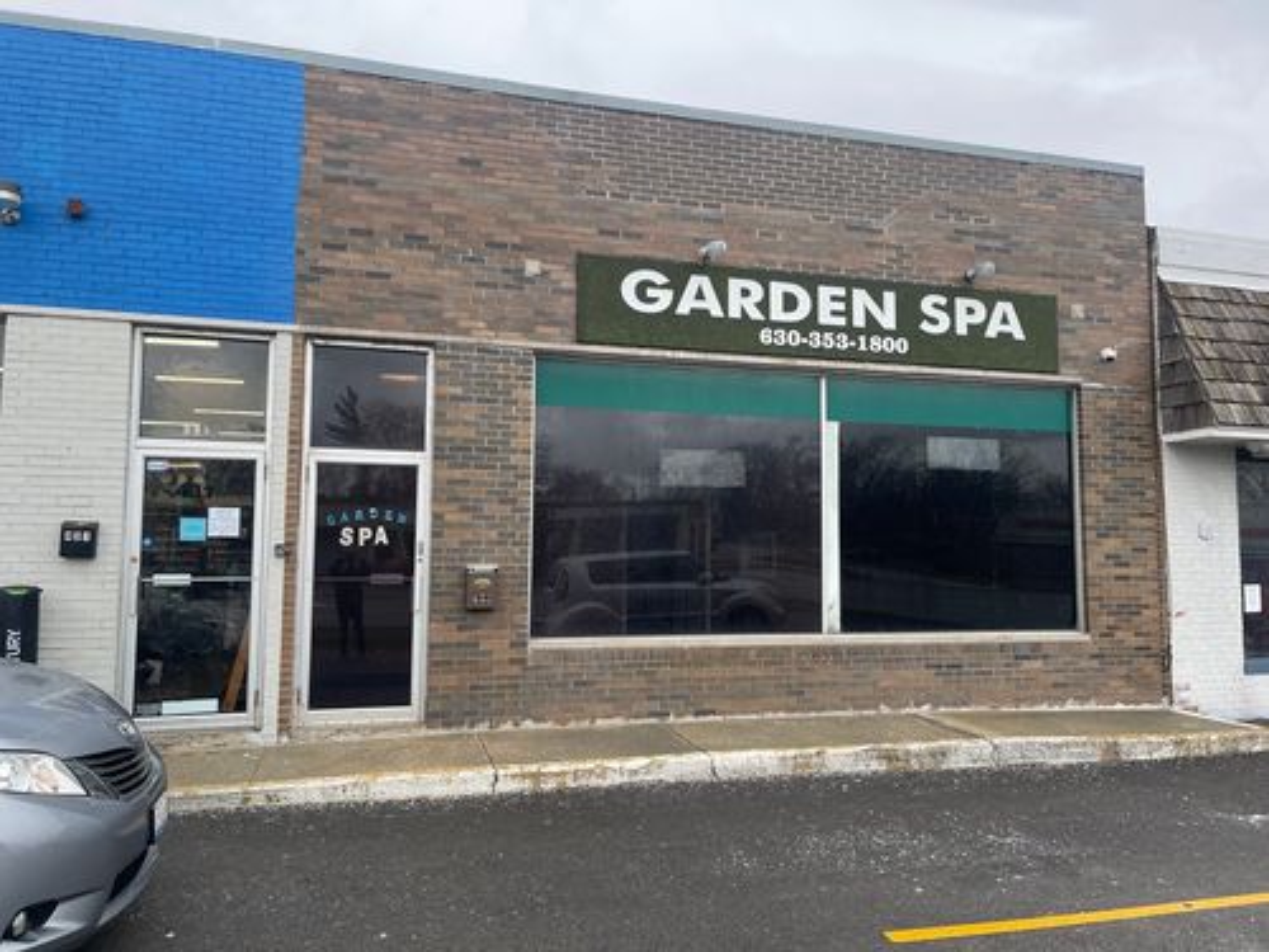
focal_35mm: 25
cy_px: 476
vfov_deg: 54.9
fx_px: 916
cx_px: 634
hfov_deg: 69.4
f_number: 1.6
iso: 32
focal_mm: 5.1
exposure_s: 1/234
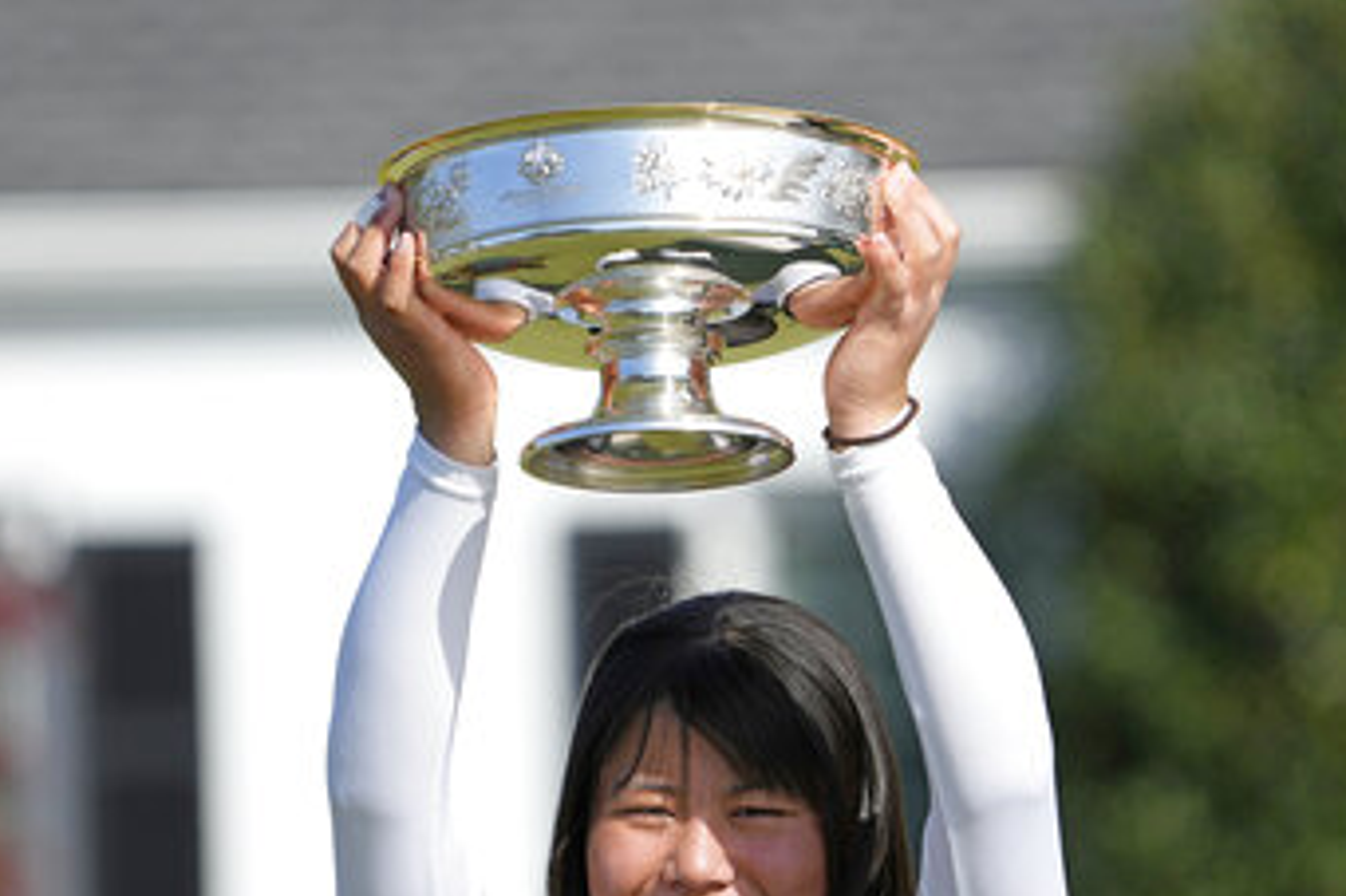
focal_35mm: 574
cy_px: 669
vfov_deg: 2.4
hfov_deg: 3.6
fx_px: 21450
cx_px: 738
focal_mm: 382
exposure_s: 1/1250
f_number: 6.3
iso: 250
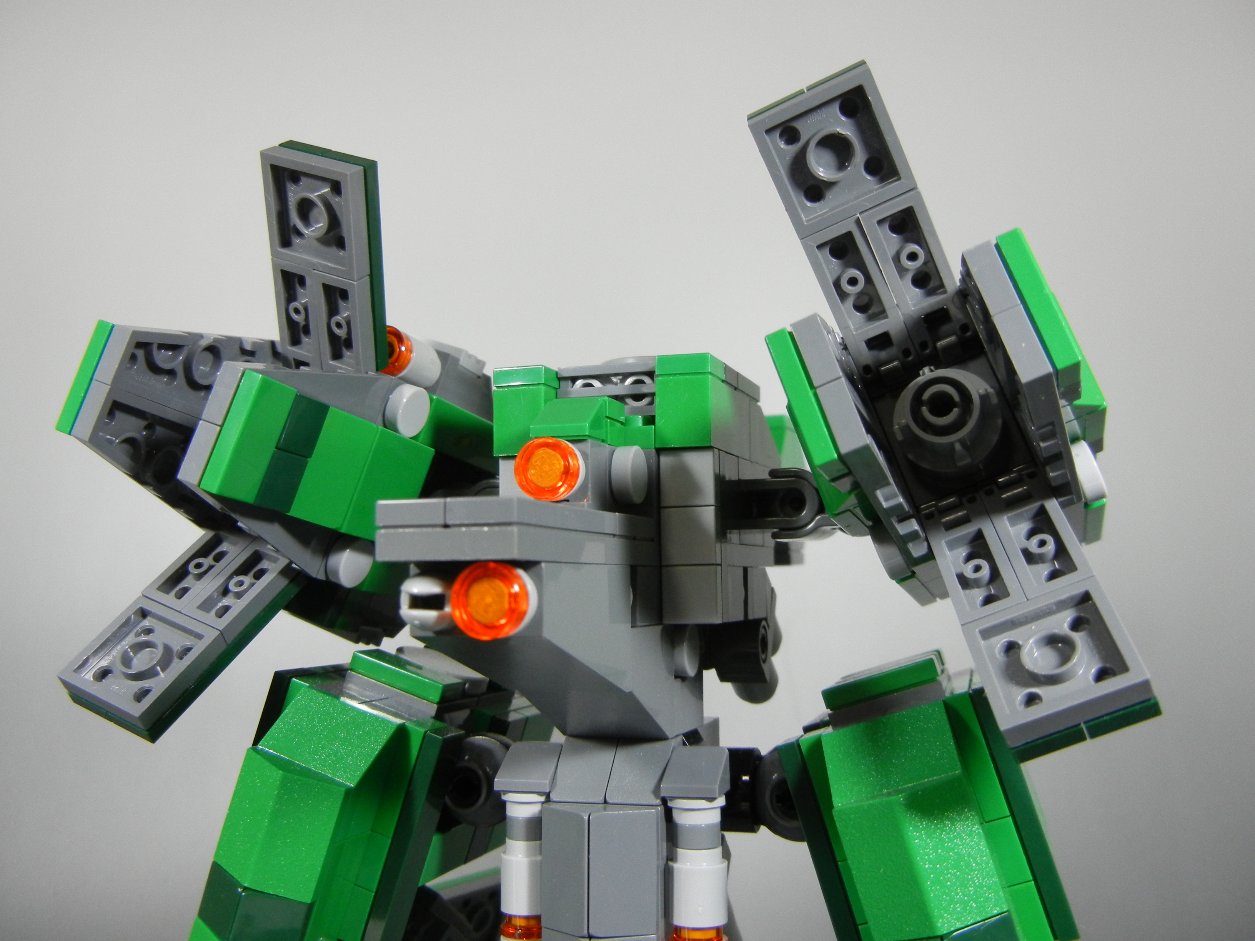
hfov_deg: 54.0
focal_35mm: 34
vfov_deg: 41.8
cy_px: 470
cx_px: 628
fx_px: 1233
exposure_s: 1/44.2
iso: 400
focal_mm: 6.2
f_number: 3.6
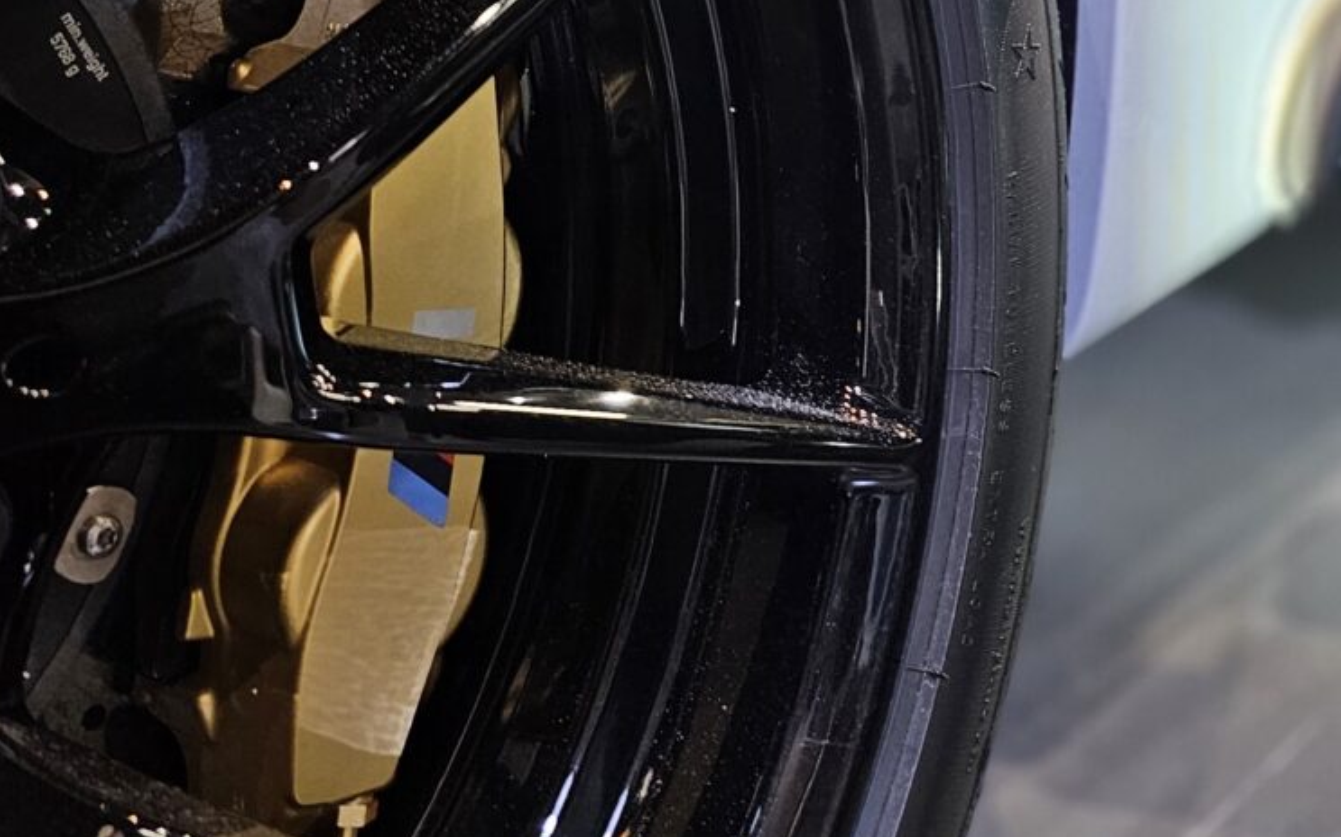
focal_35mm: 63
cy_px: -352
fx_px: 2302
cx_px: 1139
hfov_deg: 31.3
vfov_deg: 18.6
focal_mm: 6.3
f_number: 1.7
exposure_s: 1/66
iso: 160
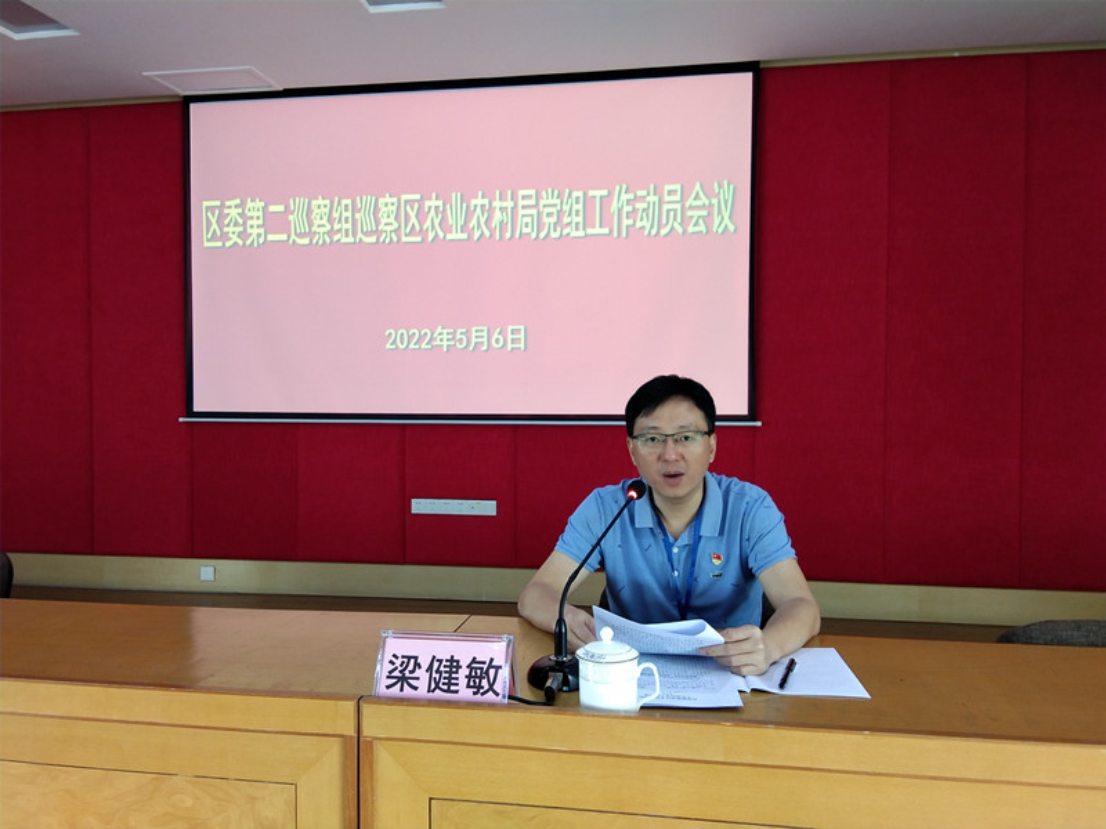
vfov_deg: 45.4
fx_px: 990
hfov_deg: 58.4
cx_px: 553
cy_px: 414
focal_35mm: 31
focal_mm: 3.69
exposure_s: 1/33.3
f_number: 2.2
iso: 320
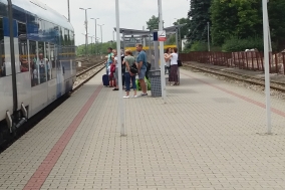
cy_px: 67
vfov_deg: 16.6
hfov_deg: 22.8
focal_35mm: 82
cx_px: -56
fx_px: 649
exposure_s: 1/1266
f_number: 1.9
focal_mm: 3.7
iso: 64
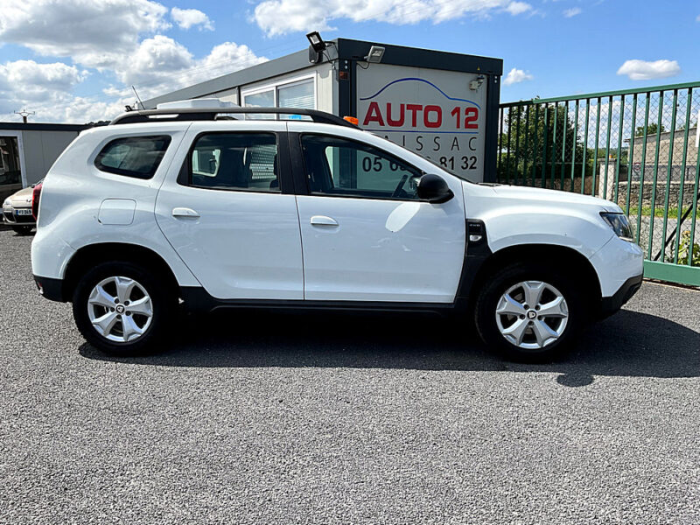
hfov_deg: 61.7
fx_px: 586
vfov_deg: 48.2
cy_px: 262
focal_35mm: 29
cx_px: 350
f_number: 1.8
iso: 25
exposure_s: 1/1730
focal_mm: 3
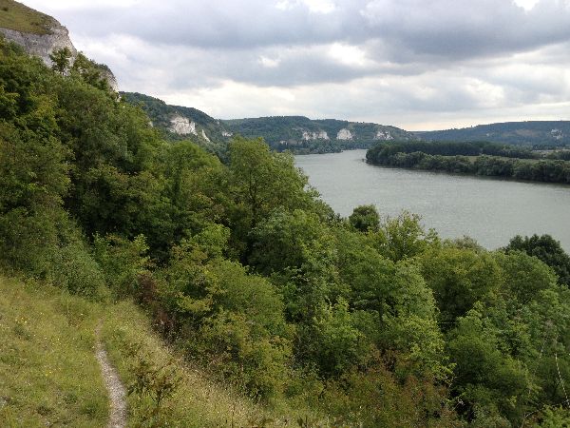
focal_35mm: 35
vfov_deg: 40.7
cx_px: 285
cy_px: 214
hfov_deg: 52.6
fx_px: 576
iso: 50
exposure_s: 1/986
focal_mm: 4.28
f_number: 2.4
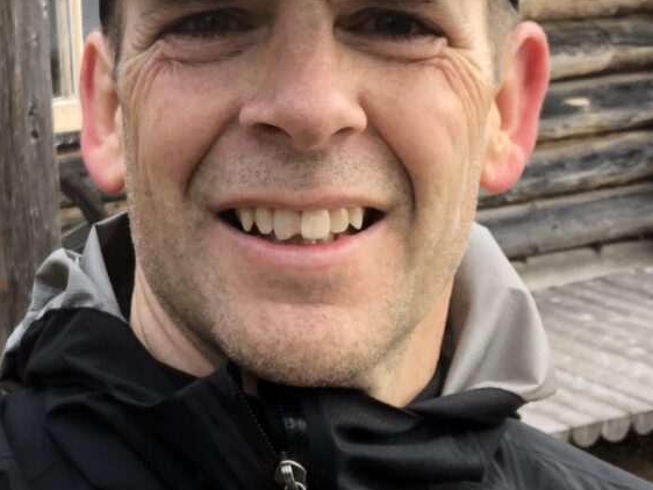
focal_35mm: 82
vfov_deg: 17.9
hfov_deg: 23.5
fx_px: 1548
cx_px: 127
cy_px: 142
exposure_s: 1/120
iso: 40
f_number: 2.2
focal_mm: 2.87
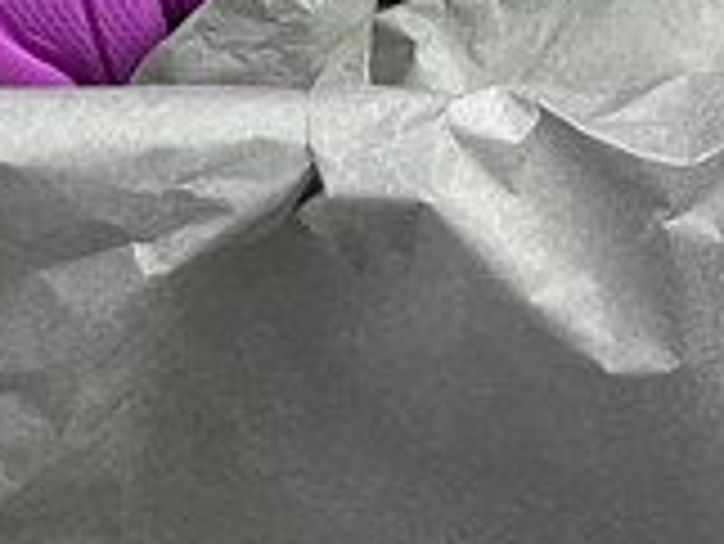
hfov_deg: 11.6
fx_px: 3370
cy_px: -459
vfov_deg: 8.8
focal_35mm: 161
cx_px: 1178
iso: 100
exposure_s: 1/121
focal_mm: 4.2
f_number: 1.6
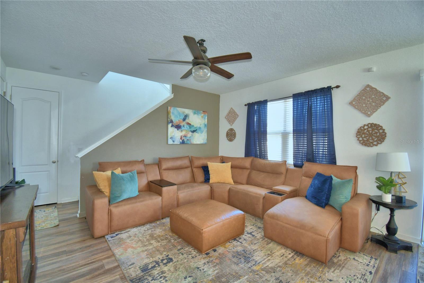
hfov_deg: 100.4
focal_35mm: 15
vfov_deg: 77.3
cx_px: 212
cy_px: 142
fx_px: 177
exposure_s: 1/30
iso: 280
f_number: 4.5
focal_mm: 10
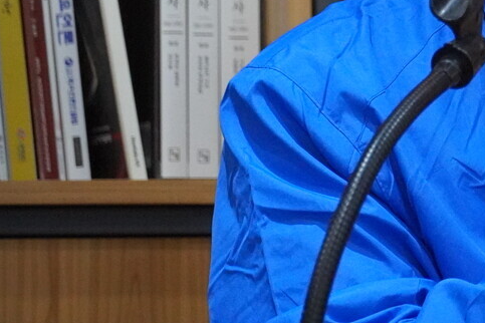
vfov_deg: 2.6
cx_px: 627
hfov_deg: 3.9
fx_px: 7117
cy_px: -77
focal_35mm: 528
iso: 6400
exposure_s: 1/200
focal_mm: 133
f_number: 5.6
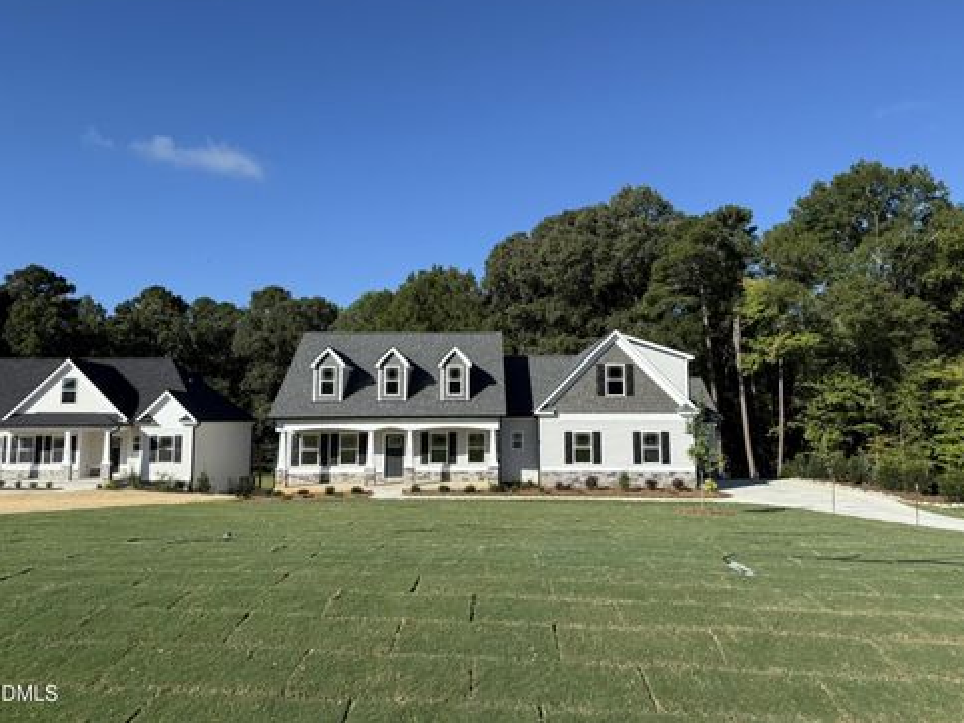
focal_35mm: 25
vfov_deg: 54.9
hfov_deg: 69.4
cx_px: 500
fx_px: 696
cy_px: 350
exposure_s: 1/4167
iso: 80
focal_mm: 6.76
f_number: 1.78
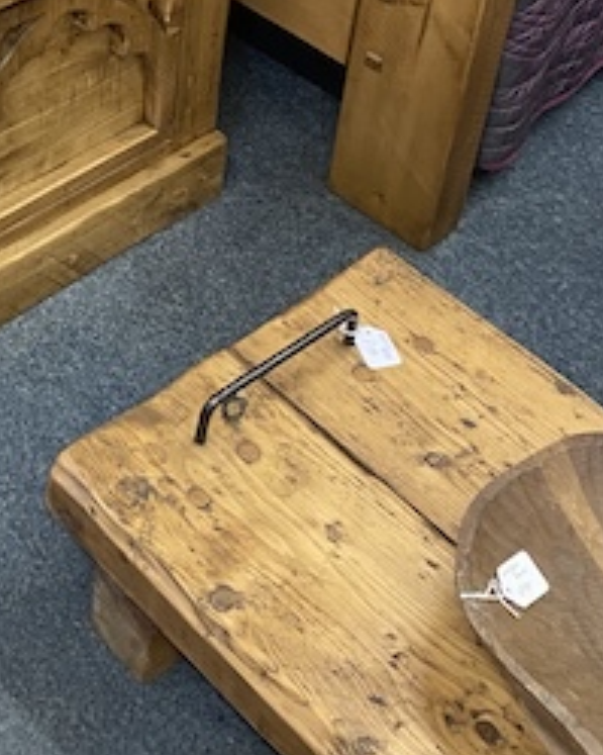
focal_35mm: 68
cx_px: -58
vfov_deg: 26.8
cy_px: 56
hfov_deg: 21.3
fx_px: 1518
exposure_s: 1/50
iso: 200
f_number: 1.8
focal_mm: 4.25
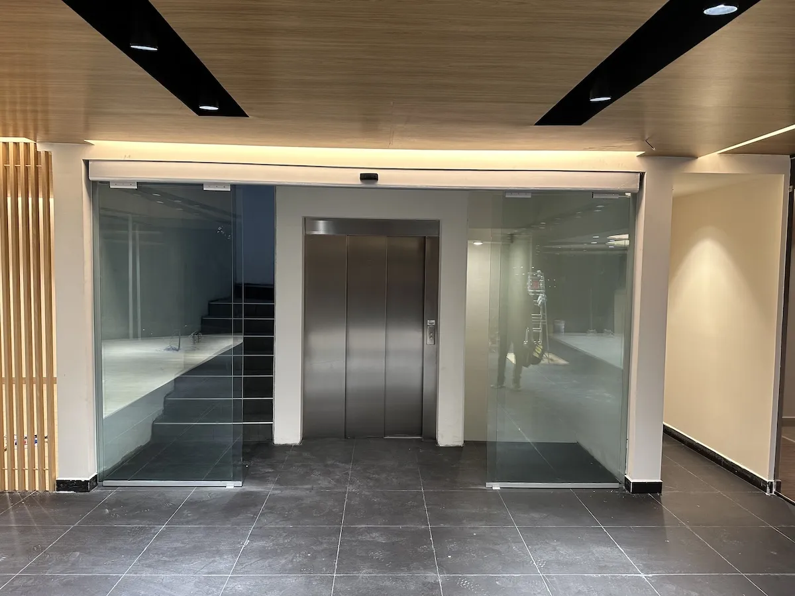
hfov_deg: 71.6
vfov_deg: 56.8
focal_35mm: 24
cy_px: 298
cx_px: 398
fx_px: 551
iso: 160
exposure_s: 1/60
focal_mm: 6.86
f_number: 1.78
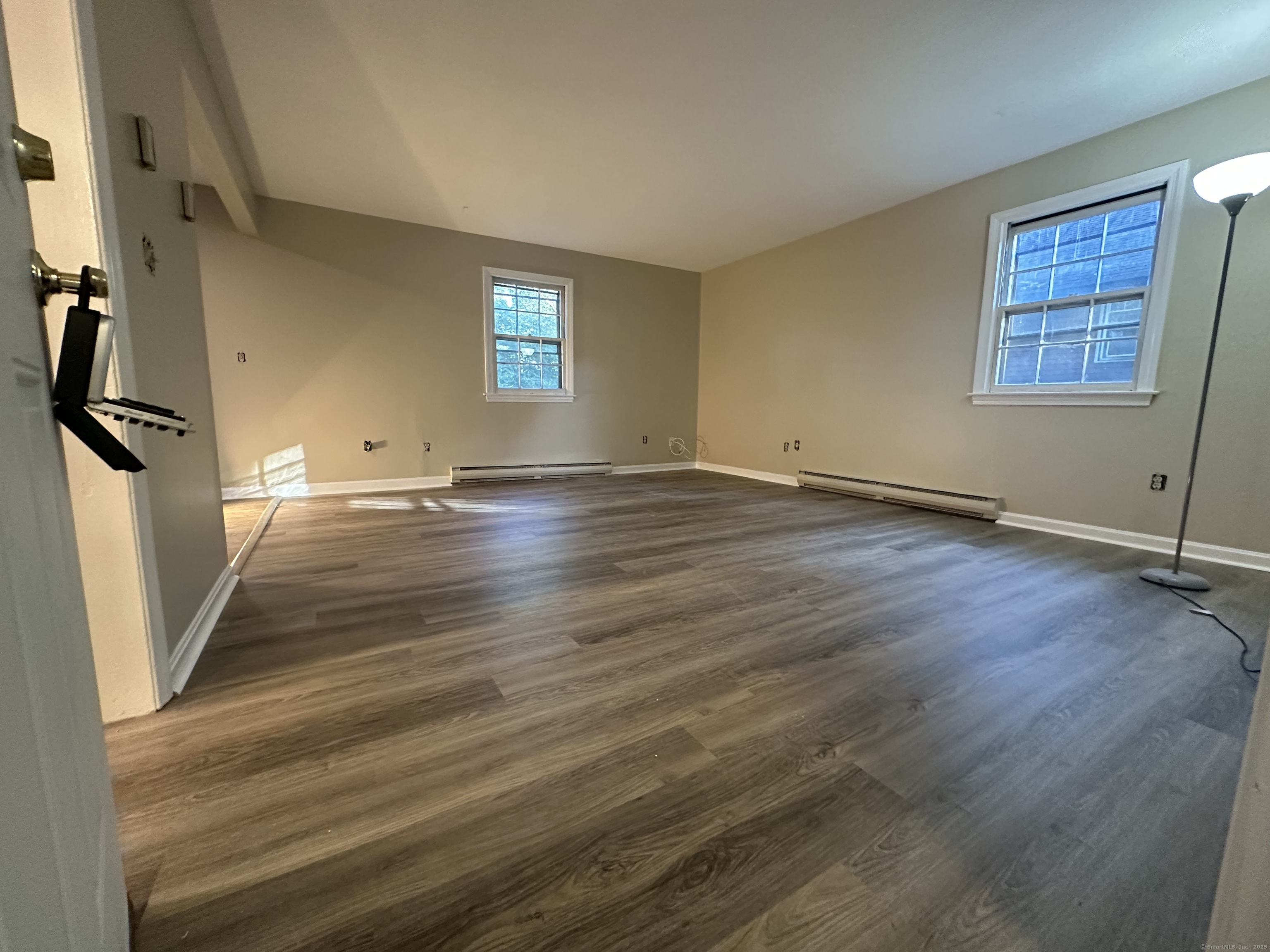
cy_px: 476
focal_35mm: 14
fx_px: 514
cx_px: 635
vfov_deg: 85.7
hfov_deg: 102.1
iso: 500
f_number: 2.2
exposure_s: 1/60
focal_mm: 2.22
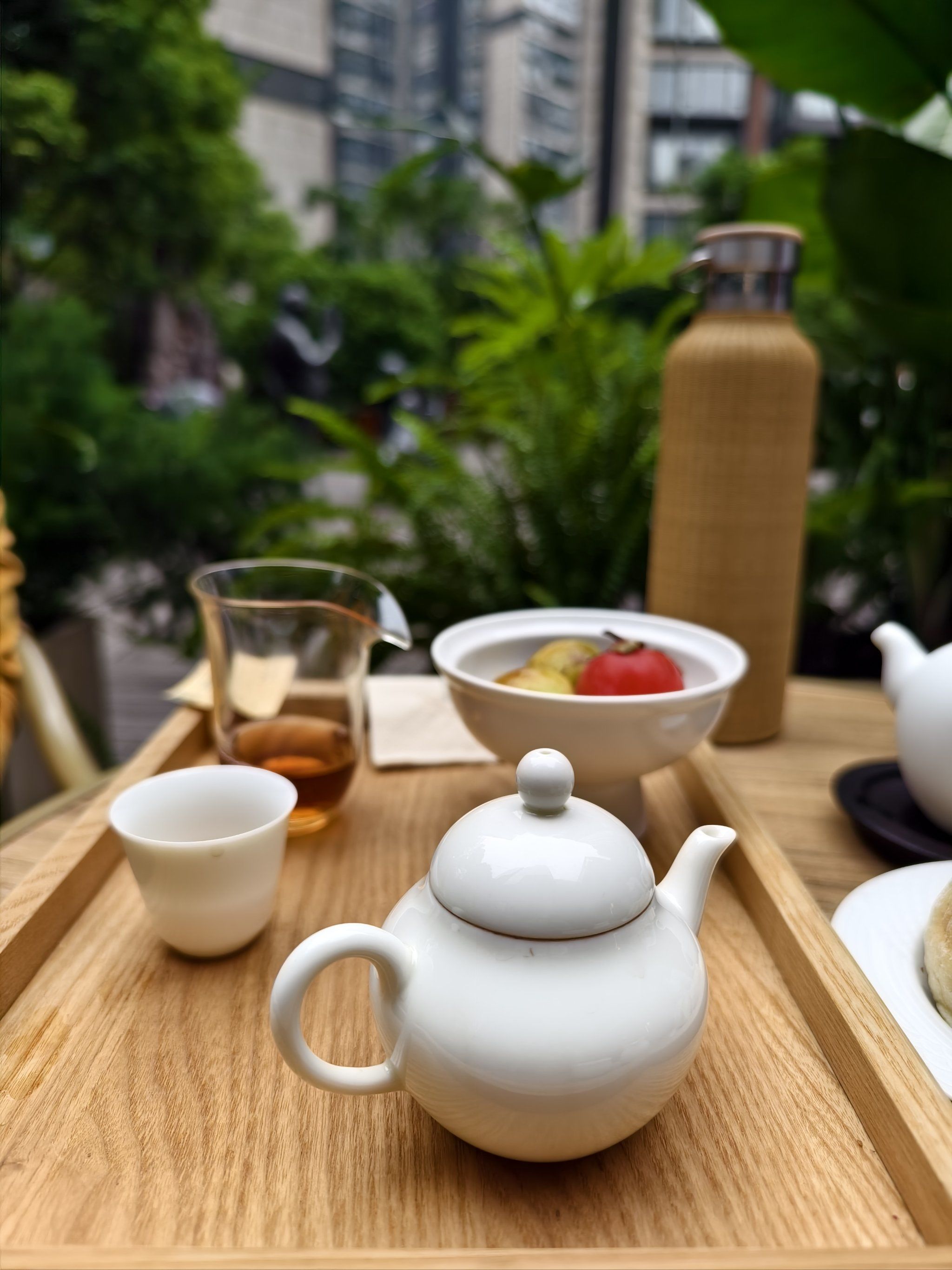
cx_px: 476
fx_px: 843
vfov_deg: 73.9
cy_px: 635
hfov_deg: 58.9
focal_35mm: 23
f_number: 1.75
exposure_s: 1/500
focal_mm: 8.67
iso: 50
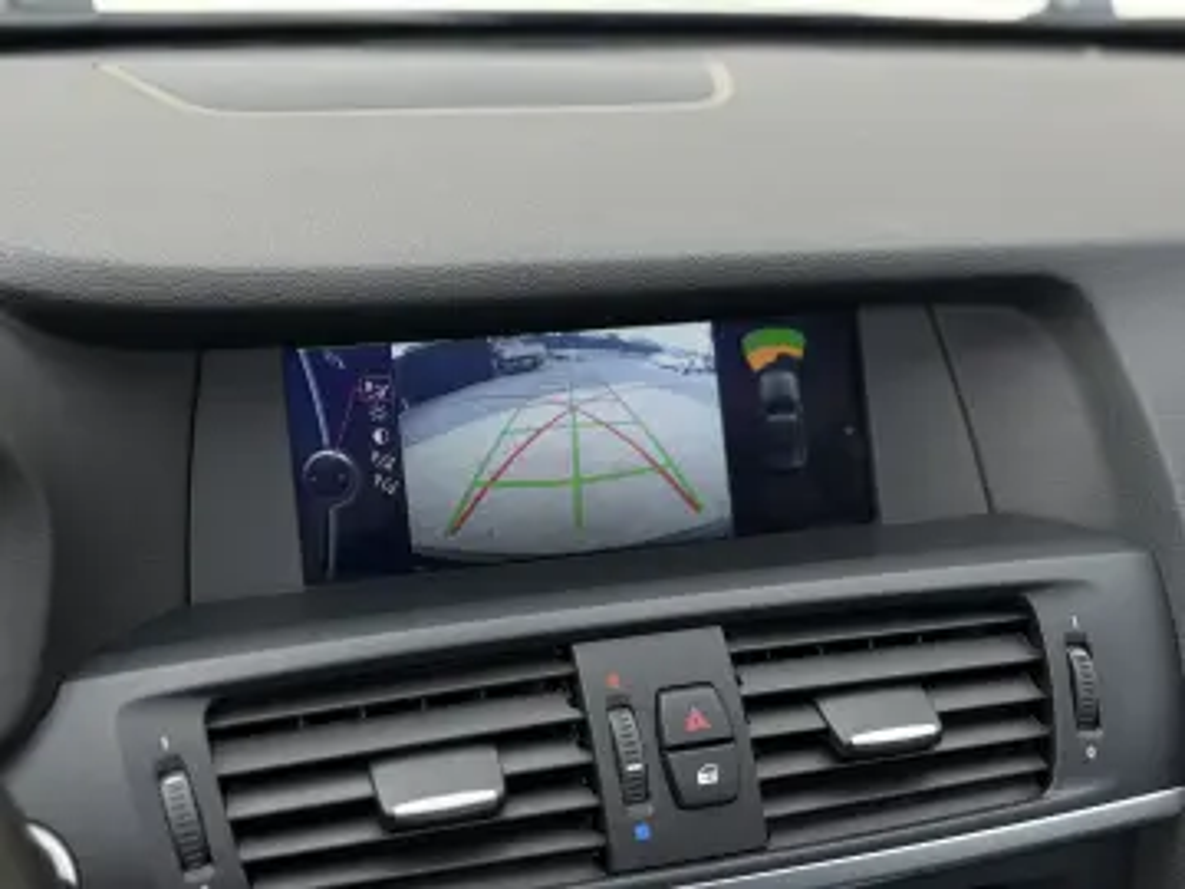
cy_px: 444
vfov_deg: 30.3
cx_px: 592
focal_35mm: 48
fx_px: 1643
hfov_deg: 39.7
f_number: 1.78
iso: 64
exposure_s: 1/519
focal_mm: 6.76
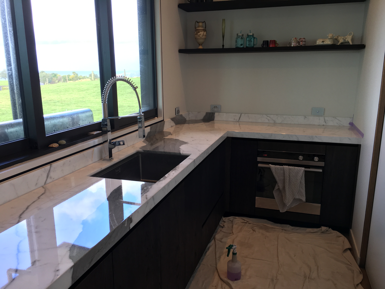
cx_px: 192
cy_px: 144
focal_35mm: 29
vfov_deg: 48.2
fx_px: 323
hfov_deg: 61.7
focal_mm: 4.15
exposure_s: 1/100
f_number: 2.2
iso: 32
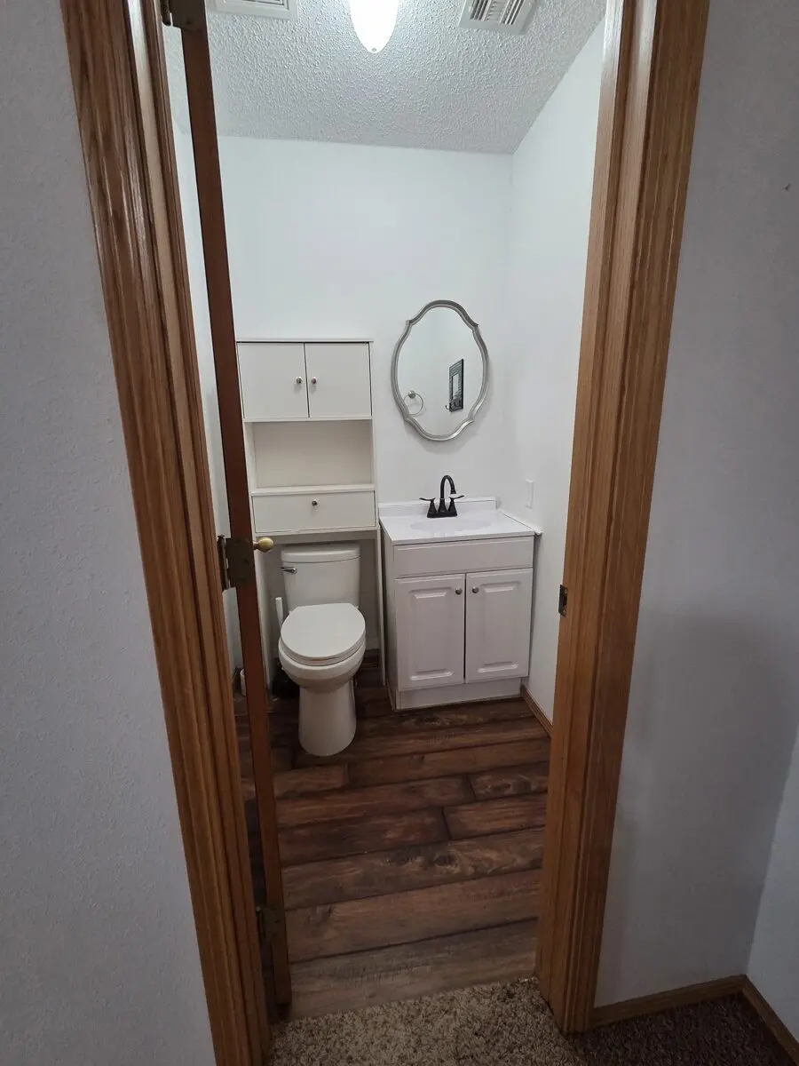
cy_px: 533
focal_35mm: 13
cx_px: 400
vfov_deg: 106.2
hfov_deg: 89.9
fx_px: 400
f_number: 2.2
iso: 320
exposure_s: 1/60
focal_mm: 2.2
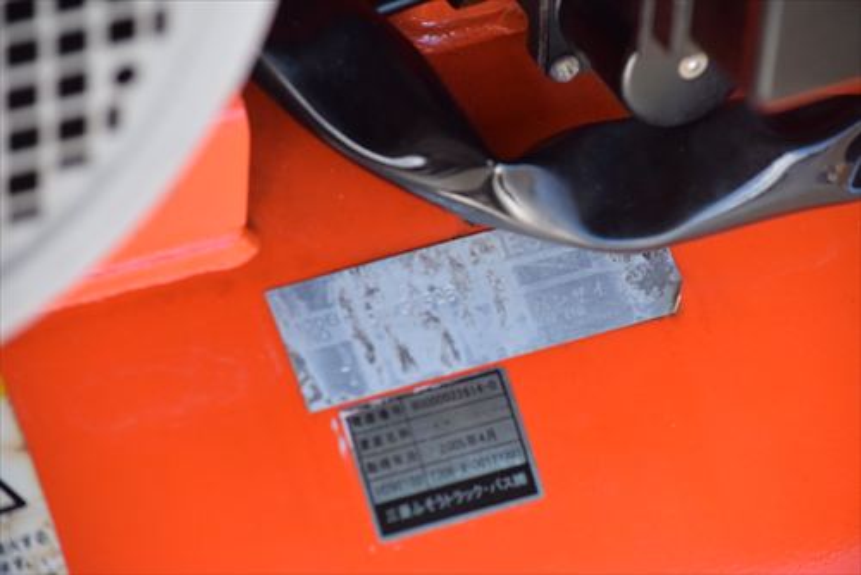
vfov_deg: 7.9
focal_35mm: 174
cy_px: 288
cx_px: 430
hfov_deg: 11.8
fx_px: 4164
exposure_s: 1/1600
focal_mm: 116
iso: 1250
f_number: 6.3
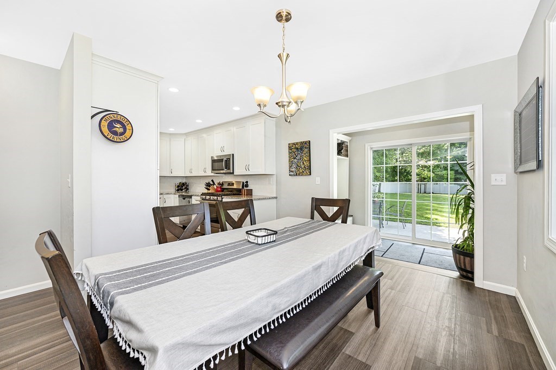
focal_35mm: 14
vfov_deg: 81.1
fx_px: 216
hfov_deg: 104.3
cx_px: 278
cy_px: 185
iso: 500
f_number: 5.6
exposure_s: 1/100
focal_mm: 14
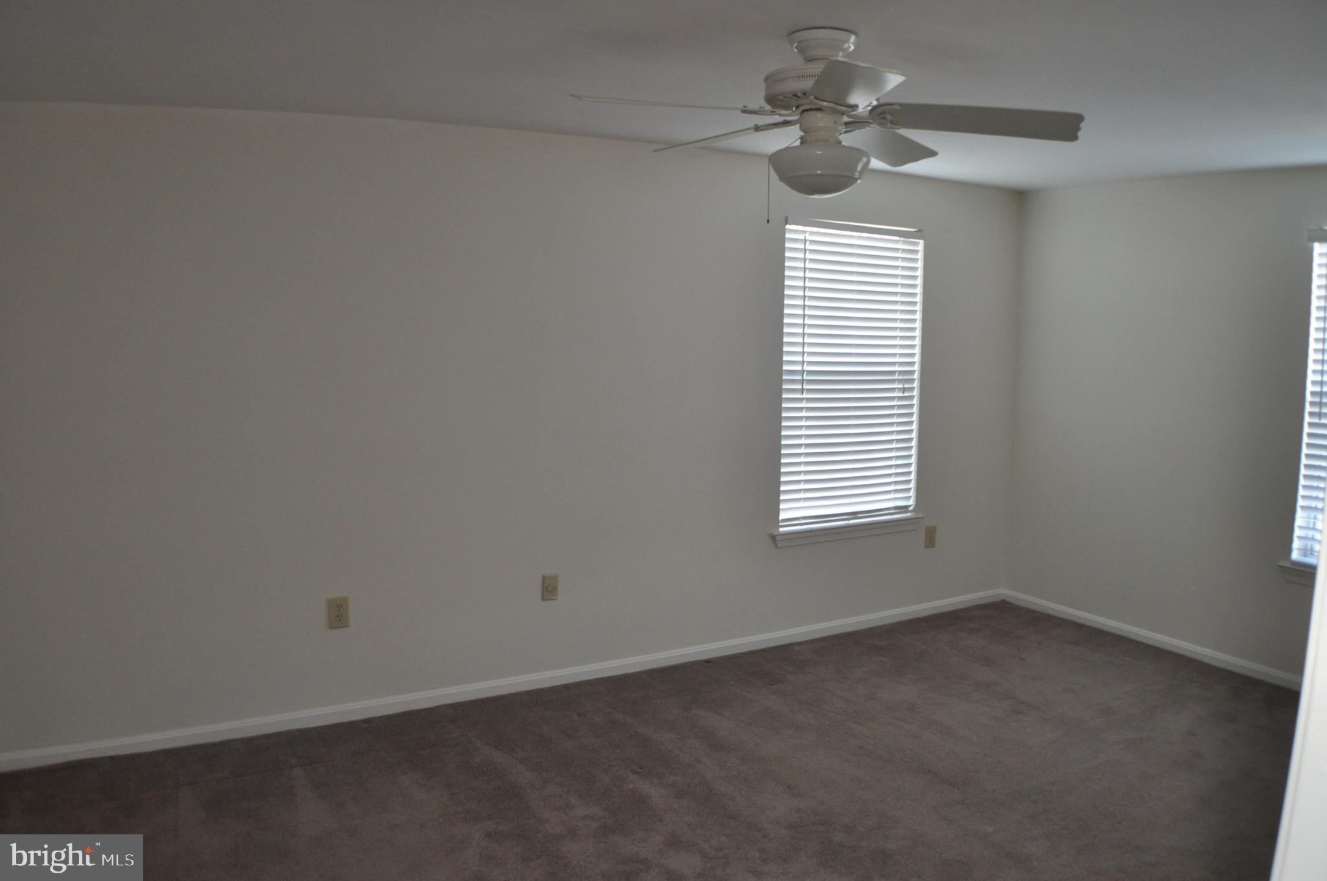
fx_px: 1325
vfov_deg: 36.8
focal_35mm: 36
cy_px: 440
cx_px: 664
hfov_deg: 53.2
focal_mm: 24
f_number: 4
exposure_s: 1/30
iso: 800
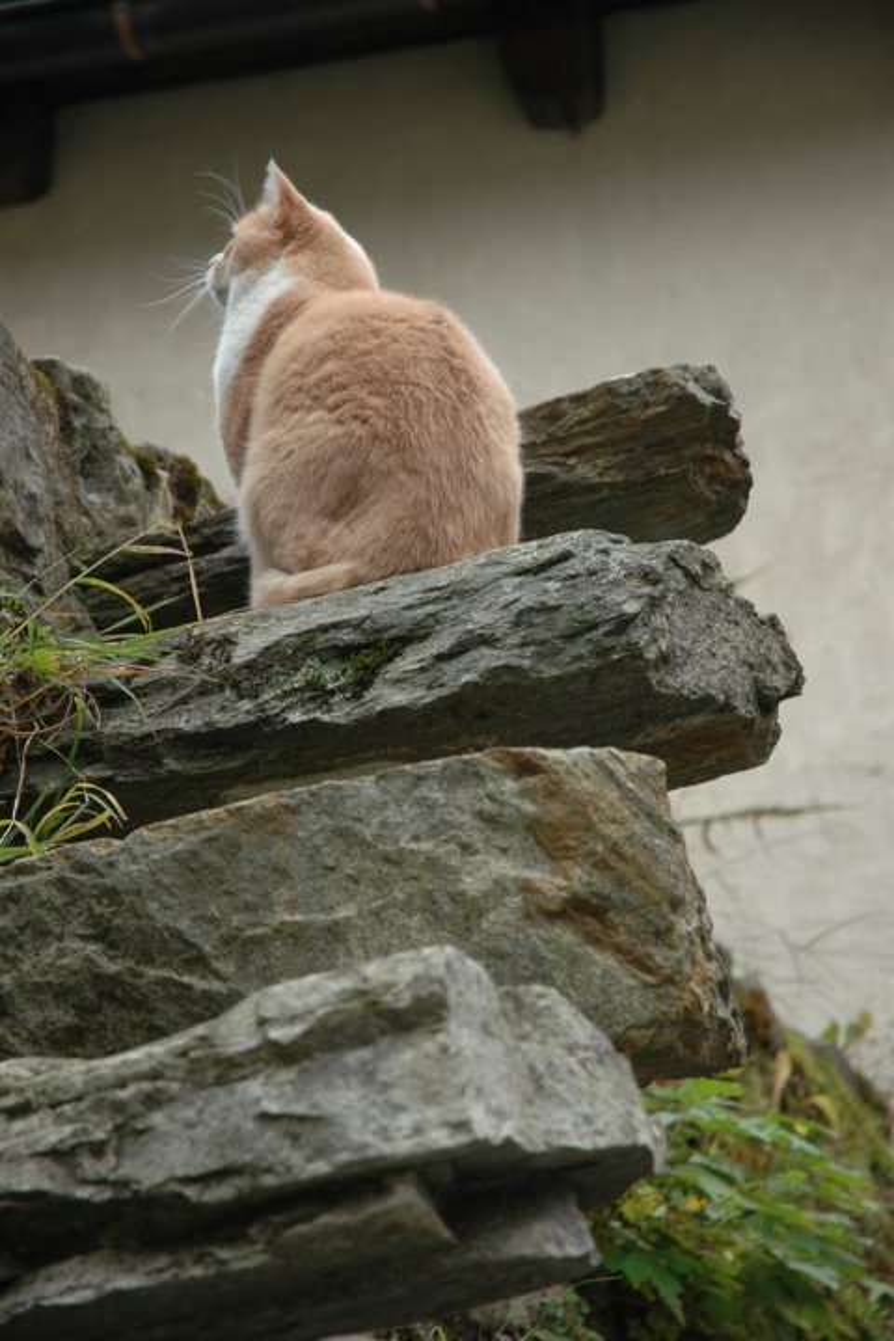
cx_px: 447
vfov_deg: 19.5
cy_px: 670
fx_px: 3911
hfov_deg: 13.0
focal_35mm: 105
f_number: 4.5
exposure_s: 1/25
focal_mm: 70
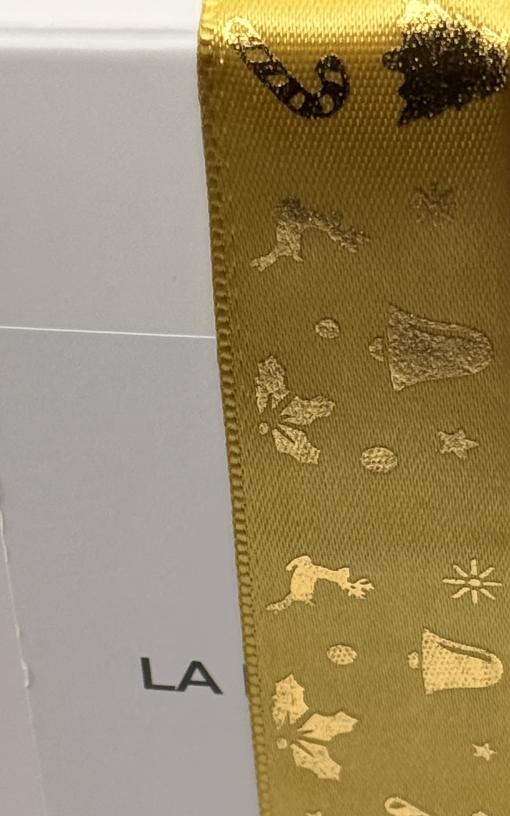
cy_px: 729
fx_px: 3491
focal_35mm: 157
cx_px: 9
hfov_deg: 8.3
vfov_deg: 13.2
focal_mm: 6.76
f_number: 1.78
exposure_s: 1/503
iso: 80
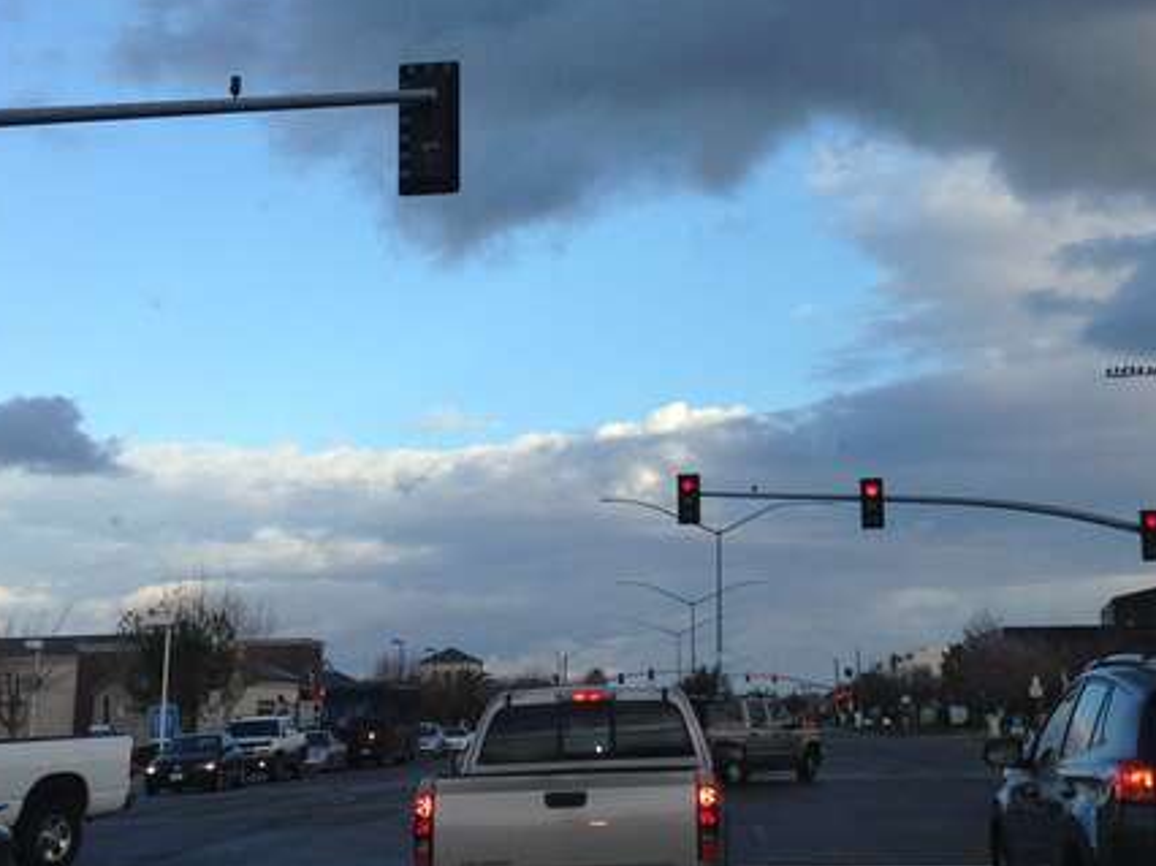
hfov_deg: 31.0
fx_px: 2069
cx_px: 746
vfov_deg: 23.4
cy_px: 228
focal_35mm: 62
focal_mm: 4.12
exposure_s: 1/511
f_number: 2.4
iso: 50
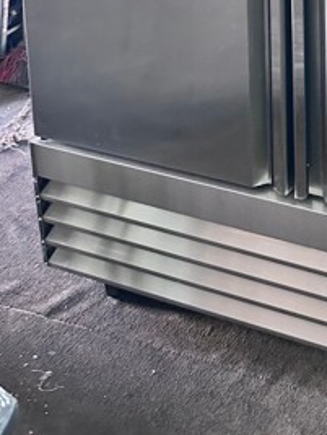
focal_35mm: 73
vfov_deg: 23.5
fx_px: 917
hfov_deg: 19.4
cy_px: -133
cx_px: 358
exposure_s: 1/60
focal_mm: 6.86
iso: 400
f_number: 1.78
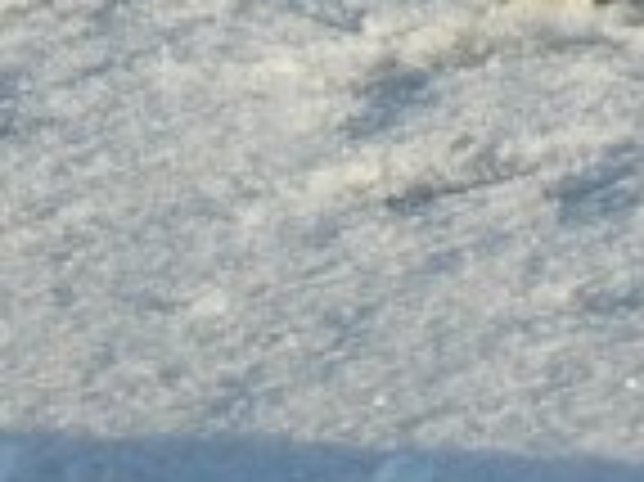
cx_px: 721
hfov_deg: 7.2
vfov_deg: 5.3
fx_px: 5075
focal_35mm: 273
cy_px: -432
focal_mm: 7.8
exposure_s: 1/382
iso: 50
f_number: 4.8
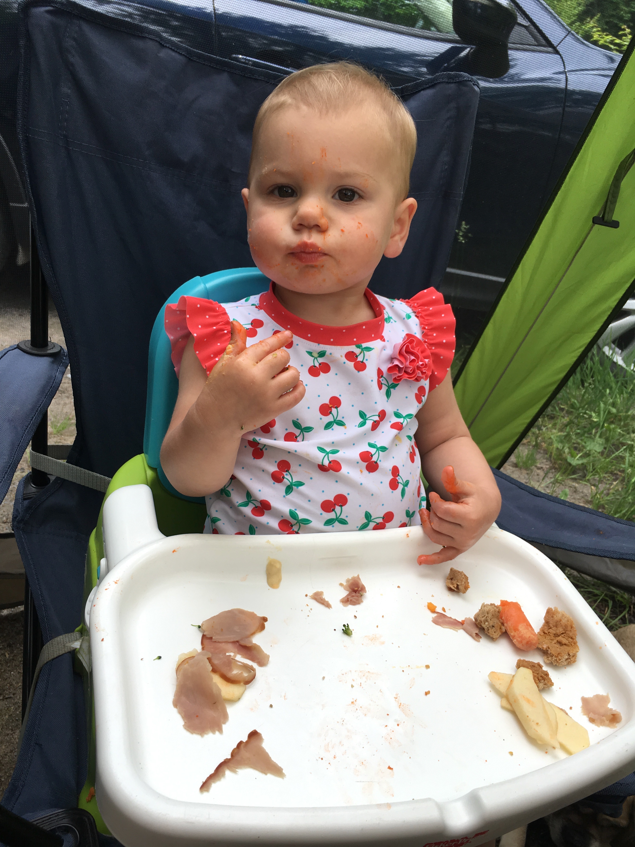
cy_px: 424
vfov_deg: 61.7
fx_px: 709
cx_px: 318
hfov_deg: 48.2
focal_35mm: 29
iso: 25
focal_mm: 4.15
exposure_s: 1/210
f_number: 2.2
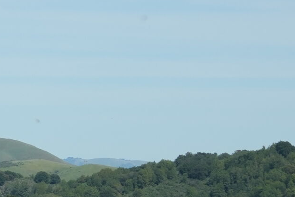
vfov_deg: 3.9
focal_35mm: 346
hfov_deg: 5.9
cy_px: 343
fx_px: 2835
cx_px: -173
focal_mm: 50
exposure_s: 1/2500
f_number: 4.5
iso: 250
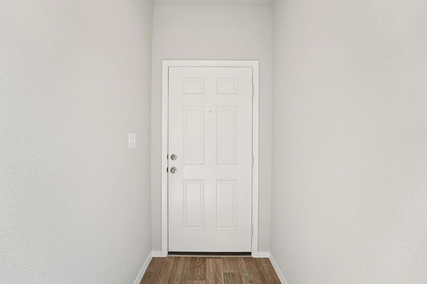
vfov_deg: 81.2
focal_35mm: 14
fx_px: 166
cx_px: 214
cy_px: 142
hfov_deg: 104.3
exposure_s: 1/50
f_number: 8
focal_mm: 14
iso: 400
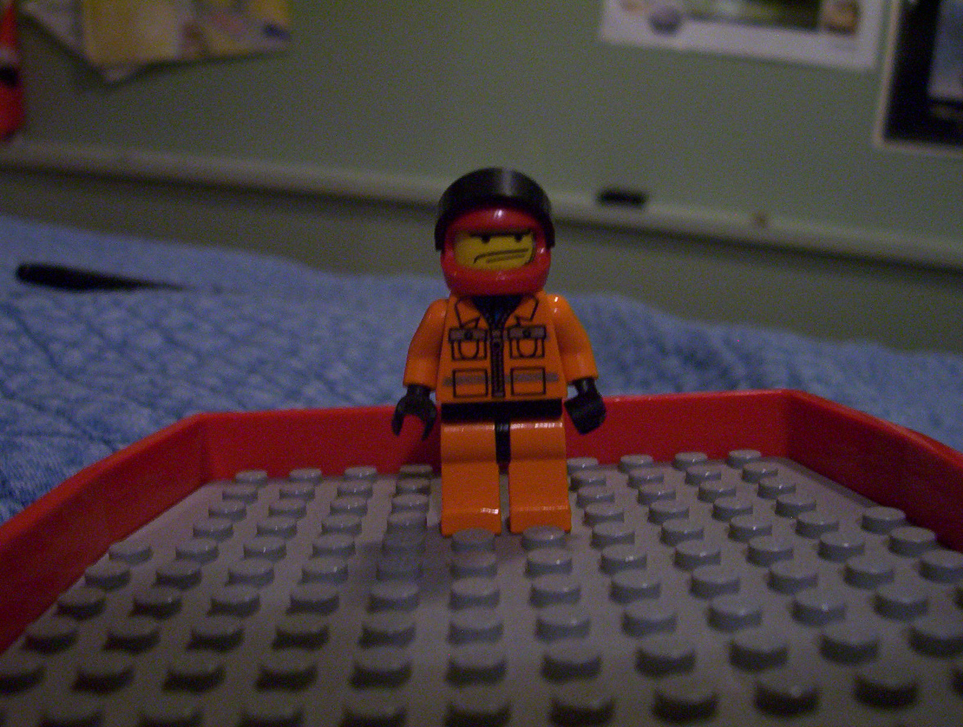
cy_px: 364
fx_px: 1199
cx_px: 482
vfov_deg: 33.7
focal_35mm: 43
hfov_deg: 43.8
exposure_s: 1/8
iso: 200
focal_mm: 5.77
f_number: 2.73
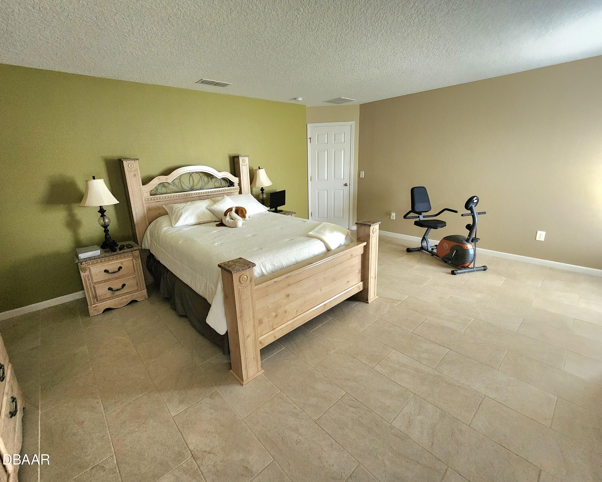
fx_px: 249
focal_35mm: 14
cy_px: 233
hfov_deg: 100.6
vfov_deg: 87.9
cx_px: 288
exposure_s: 1/60.2
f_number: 2.2
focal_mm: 2.2
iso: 320
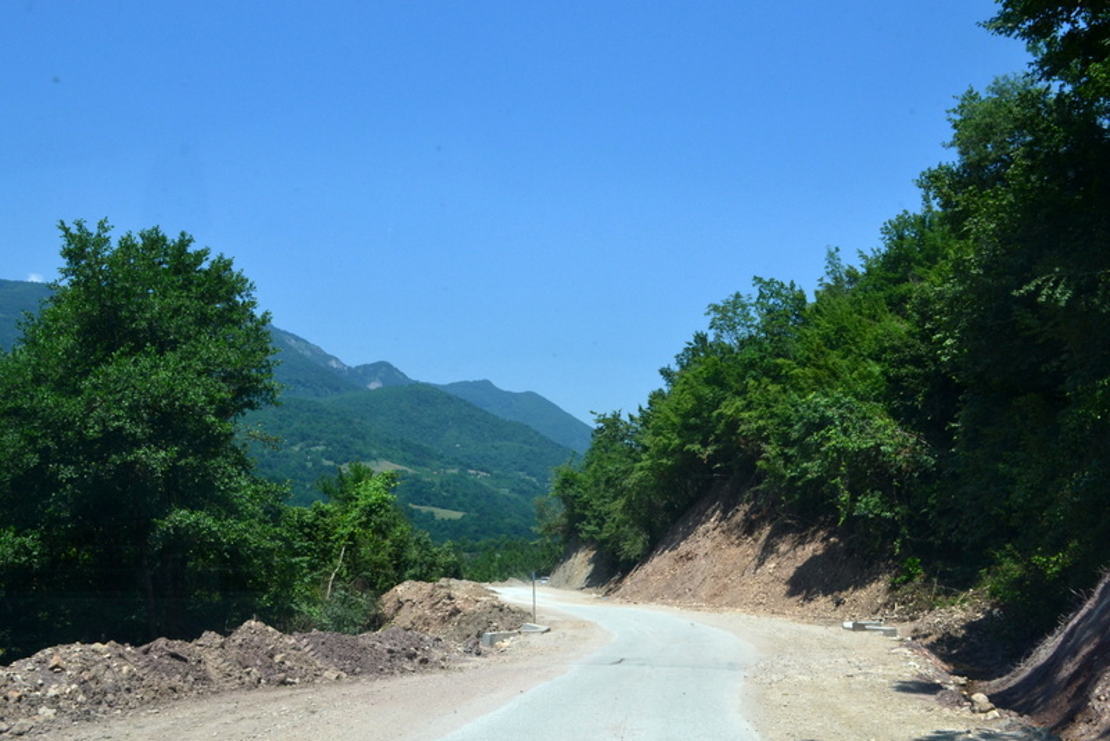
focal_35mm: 36
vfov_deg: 36.9
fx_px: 1110
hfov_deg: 53.1
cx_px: 555
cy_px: 370
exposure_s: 1/400
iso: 400
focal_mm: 24
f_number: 11
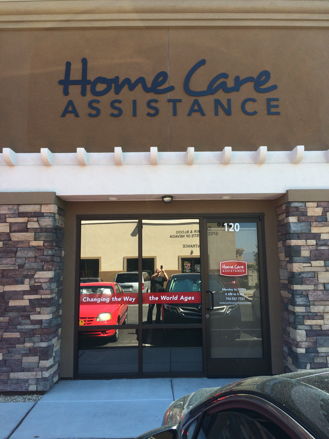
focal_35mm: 29
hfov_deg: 48.2
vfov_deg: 61.7
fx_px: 367
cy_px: 220
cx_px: 164
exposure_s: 1/533
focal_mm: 4.15
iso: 32
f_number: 2.2
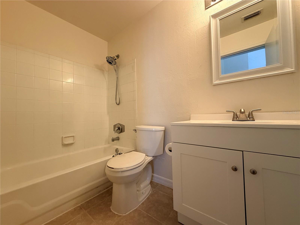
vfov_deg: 85.7
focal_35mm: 14
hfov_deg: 102.1
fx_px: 121
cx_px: 150
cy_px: 112
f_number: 2.2
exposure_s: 1/60
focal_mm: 2.22
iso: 320
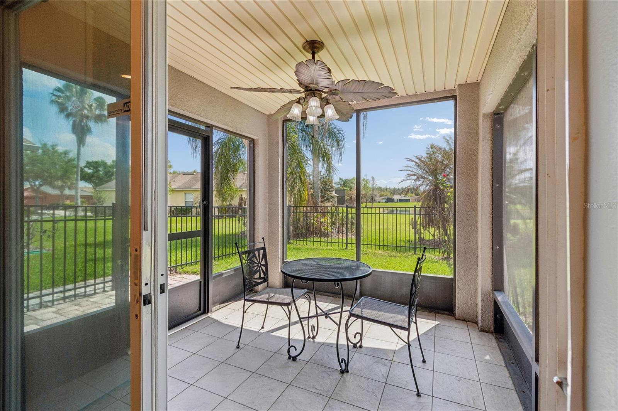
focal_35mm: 15
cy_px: 206
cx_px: 309
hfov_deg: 100.4
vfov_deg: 77.3
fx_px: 257
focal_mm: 10
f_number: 7.1
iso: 100
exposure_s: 1/250
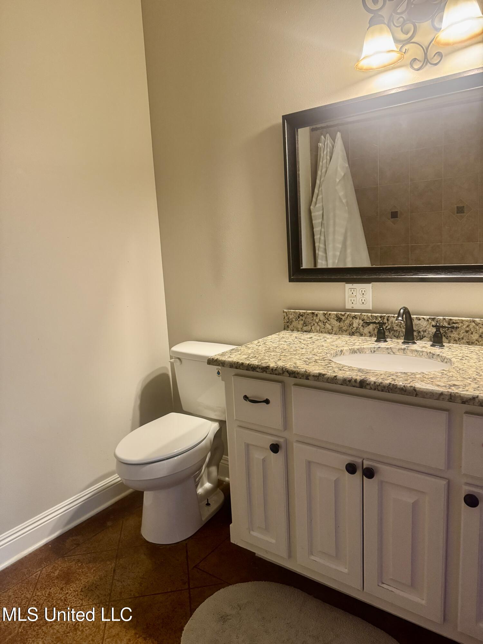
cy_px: 322
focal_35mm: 24
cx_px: 242
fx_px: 446
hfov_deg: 56.8
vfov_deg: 71.6
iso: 500
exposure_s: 1/60
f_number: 1.78
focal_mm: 6.76
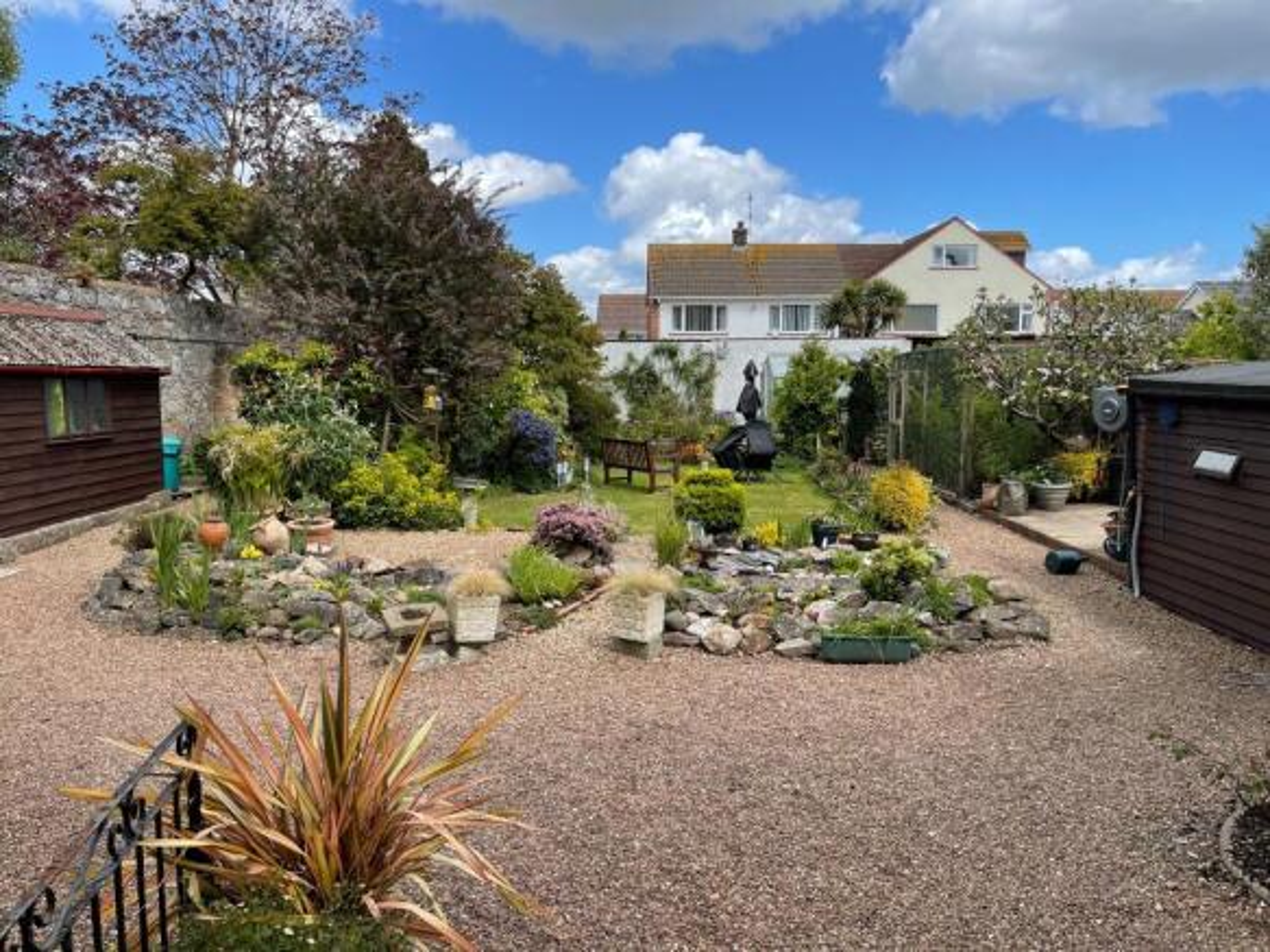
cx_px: 635
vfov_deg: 53.0
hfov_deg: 67.3
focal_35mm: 26
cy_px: 476
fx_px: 954
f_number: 1.6
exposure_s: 1/2247
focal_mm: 5.1
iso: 32
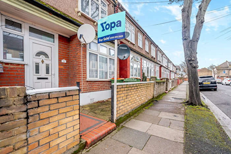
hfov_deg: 96.7
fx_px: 103
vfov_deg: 73.9
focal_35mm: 16
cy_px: 77
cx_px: 116
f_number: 5
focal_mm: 16
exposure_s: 1/100
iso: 200
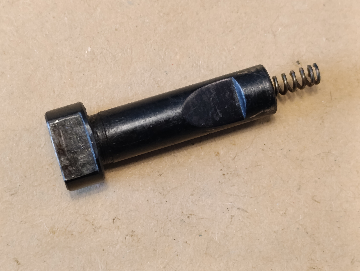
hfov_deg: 21.3
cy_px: 136
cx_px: 180
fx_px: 958
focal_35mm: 92
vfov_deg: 16.1
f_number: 1.6
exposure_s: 1/100
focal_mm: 6.14
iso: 1000
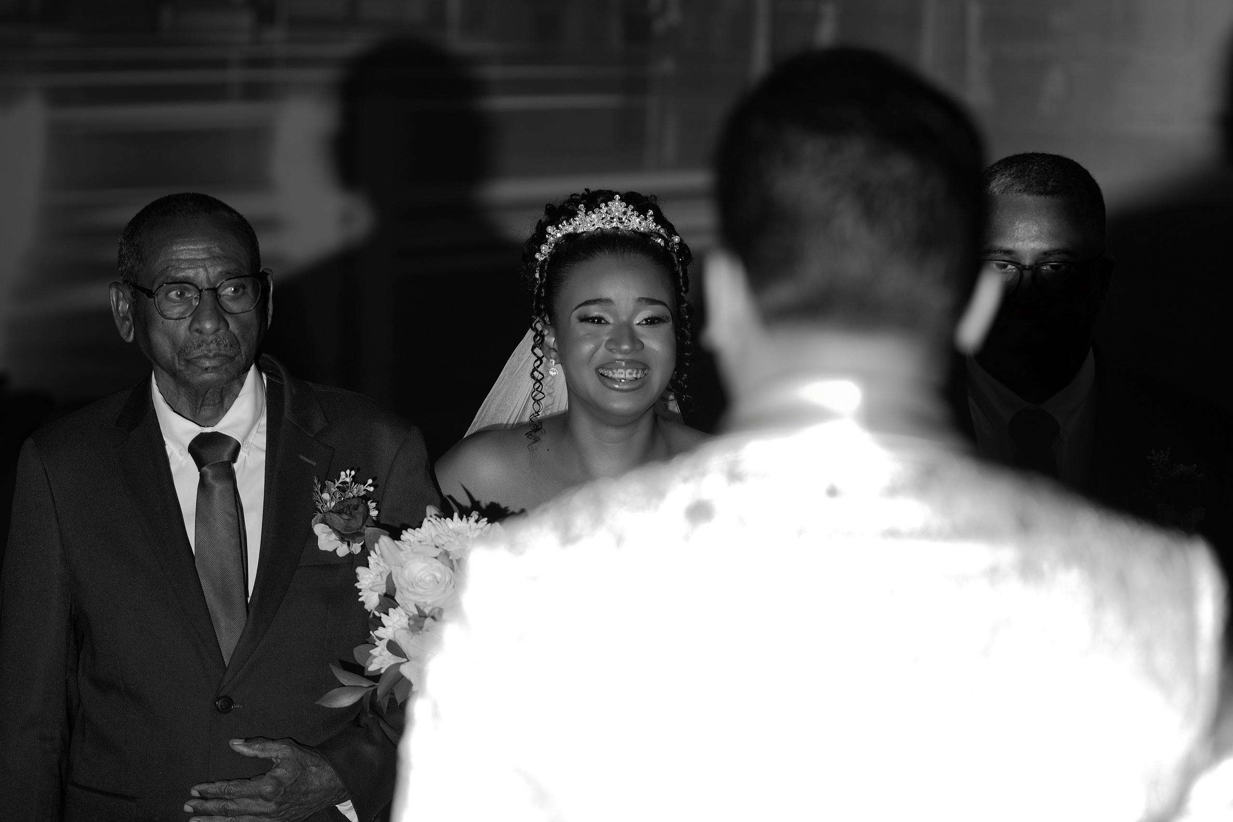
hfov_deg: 23.9
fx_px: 2911
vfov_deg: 16.1
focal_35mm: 85
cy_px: 411
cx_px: 616
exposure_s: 1/160
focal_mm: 85
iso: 320
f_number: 2.8
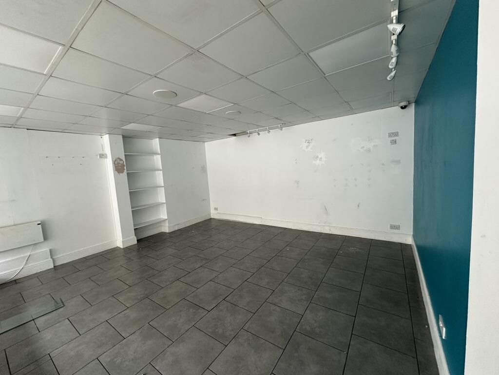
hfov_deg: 102.1
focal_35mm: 14
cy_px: 188
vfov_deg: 85.7
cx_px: 250
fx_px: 202
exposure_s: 1/99
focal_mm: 2.22
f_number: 2.2
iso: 125
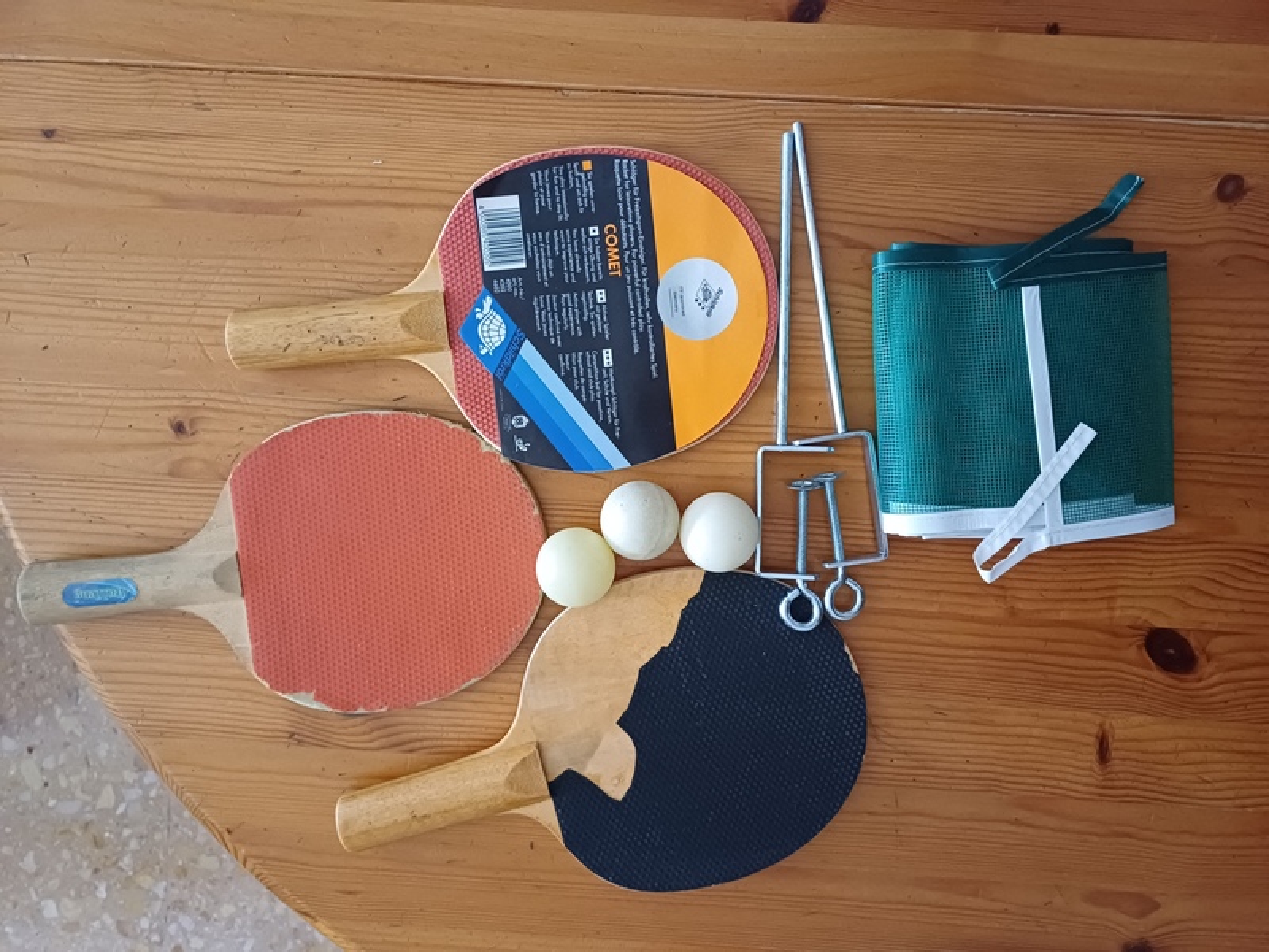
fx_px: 916
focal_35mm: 25
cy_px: 476
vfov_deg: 54.9
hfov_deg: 69.4
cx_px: 634
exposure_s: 1/20
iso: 1000
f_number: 1.8
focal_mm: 4.65
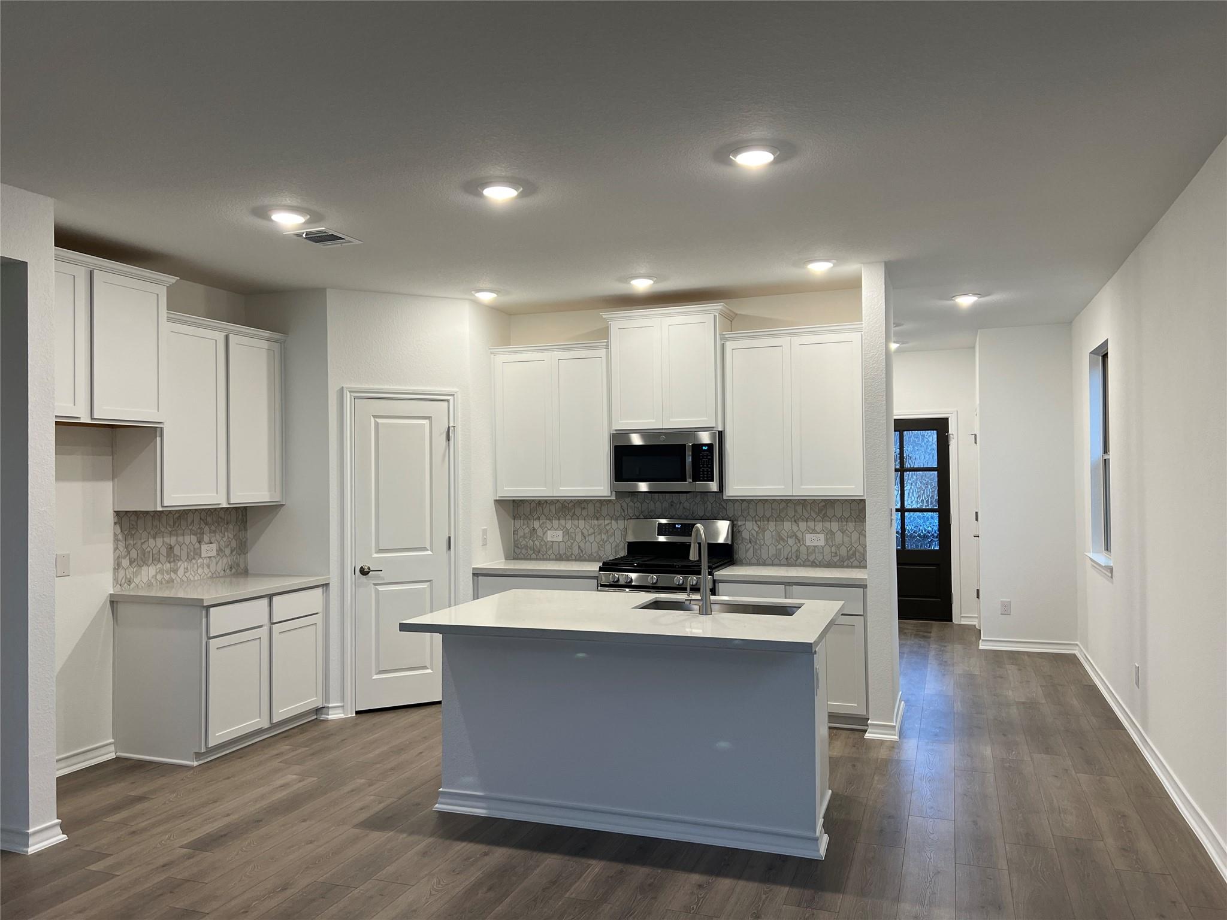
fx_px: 922
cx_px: 614
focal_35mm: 26
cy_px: 460
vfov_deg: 53.1
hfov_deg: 67.3
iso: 64
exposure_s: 1/120
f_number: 1.5
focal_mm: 5.7
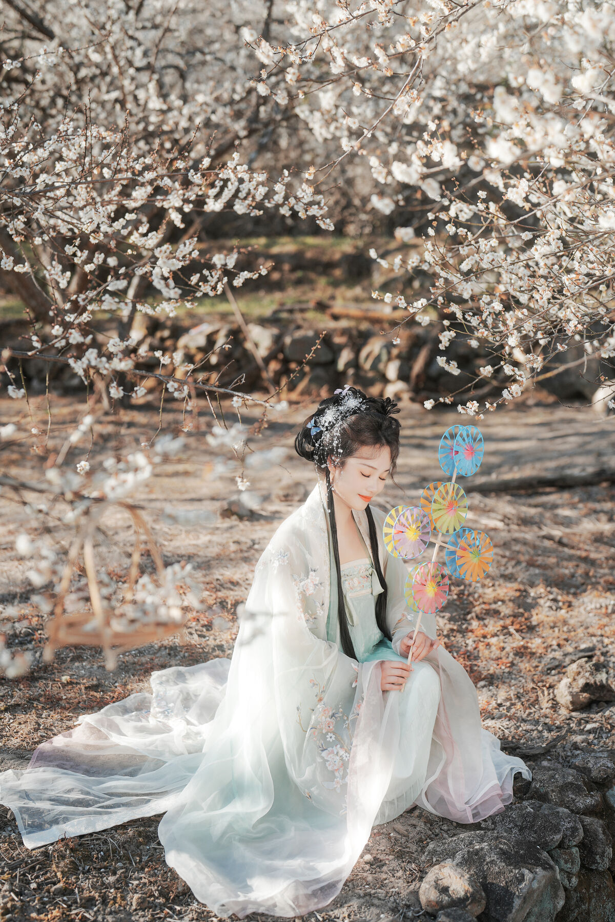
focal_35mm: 50
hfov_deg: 27.0
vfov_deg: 39.6
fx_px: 1281
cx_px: 308
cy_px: 461
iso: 100
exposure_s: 1/1250
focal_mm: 50
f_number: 2.2
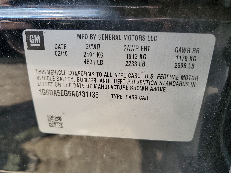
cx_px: 116
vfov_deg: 53.1
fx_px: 174
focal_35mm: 26
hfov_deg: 67.3
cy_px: 86
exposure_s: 1/120
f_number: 1.5
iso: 56
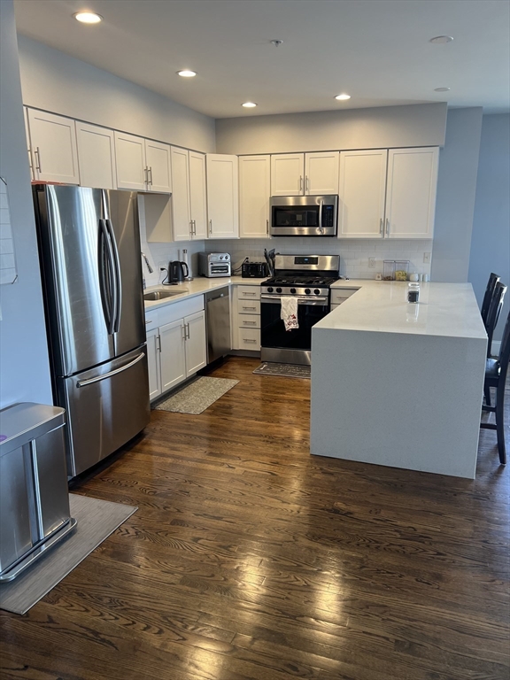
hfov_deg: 53.1
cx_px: 255
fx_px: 511
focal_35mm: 26
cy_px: 340
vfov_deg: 67.3
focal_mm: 5.7
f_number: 1.5
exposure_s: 1/120
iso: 100
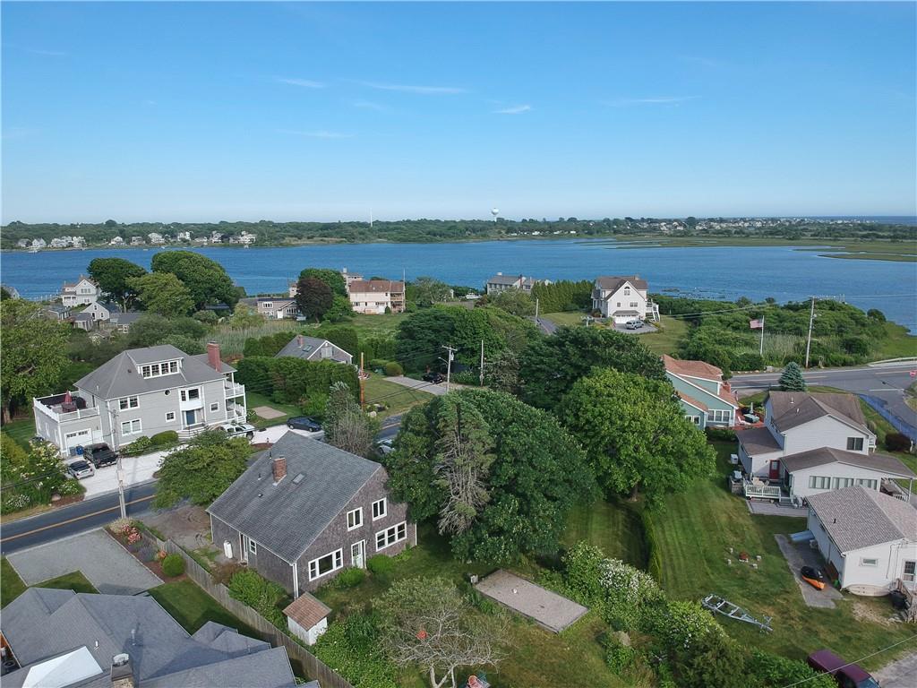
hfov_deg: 69.4
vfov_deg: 54.9
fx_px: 662
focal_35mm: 25
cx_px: 458
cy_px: 344
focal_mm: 4.49
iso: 100
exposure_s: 1/800
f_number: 2.6
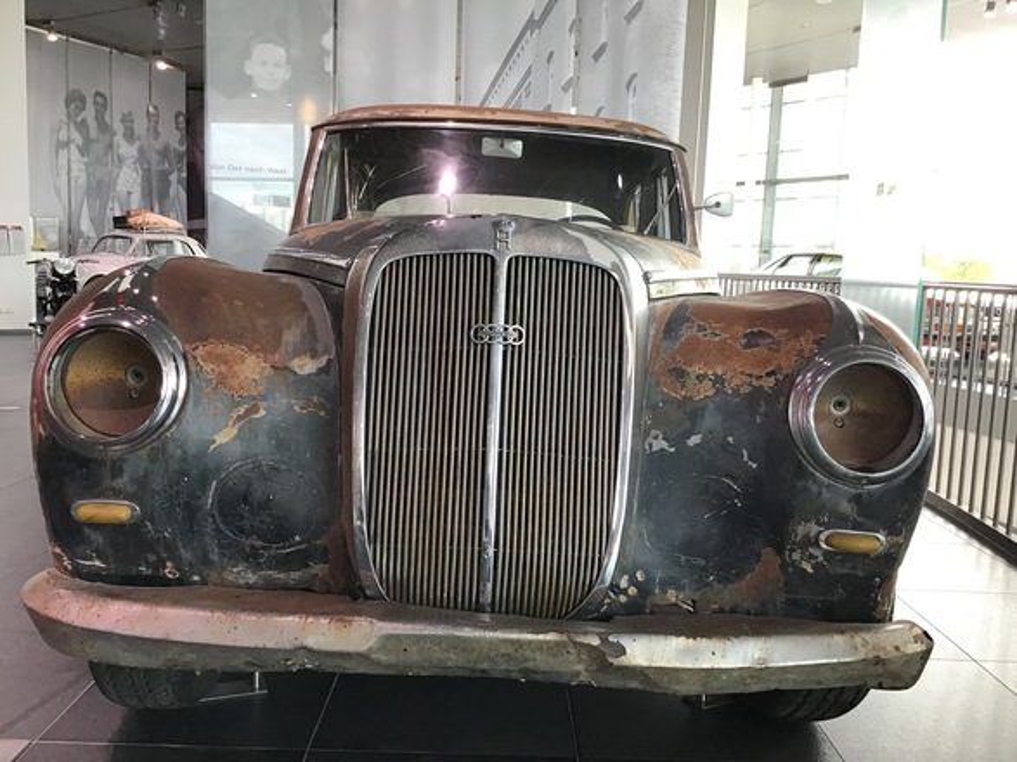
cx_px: 508
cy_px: 381
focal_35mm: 31
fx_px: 911
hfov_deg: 58.4
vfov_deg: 45.4
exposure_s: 1/33
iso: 40
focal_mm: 3.3
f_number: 2.4
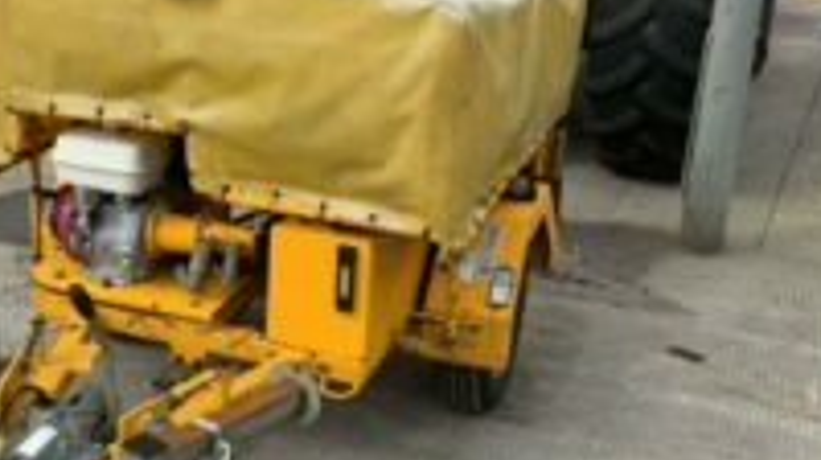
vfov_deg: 21.0
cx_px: 238
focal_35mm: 57
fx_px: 1240
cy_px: 209
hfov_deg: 36.1
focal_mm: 3
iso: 16
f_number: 1.8
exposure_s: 1/1195
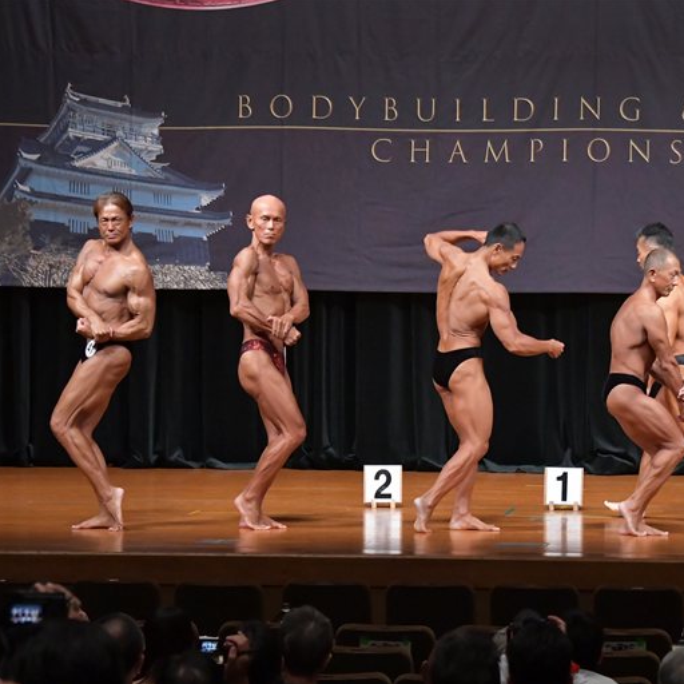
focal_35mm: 189
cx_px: 446
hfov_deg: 9.2
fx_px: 4225
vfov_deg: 9.3
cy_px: 342
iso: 6400
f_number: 5.6
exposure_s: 1/400
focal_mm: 98
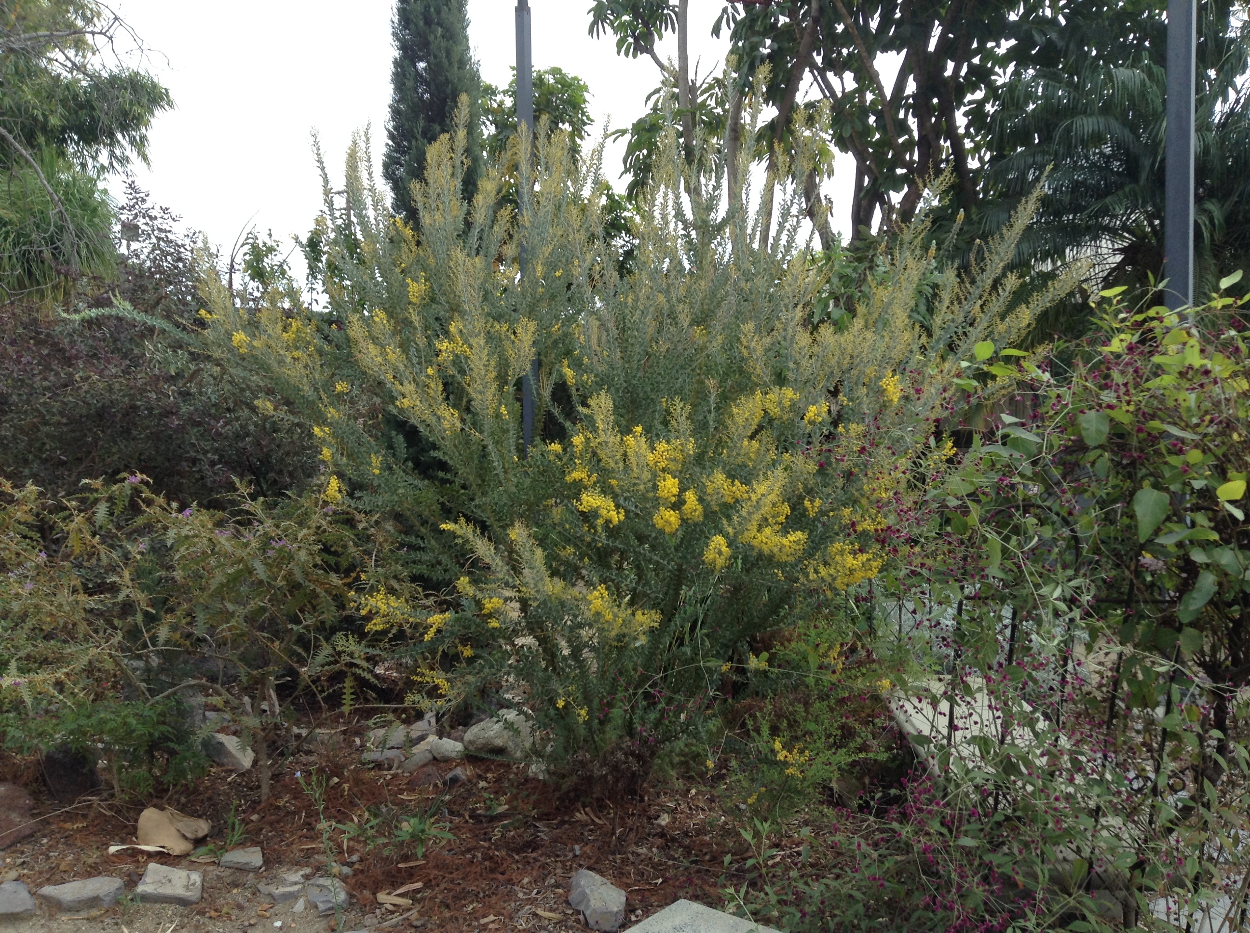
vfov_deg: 42.8
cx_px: 625
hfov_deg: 55.4
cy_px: 466
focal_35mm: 33
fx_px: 1190
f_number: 2.4
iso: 25
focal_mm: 3.3
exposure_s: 1/284
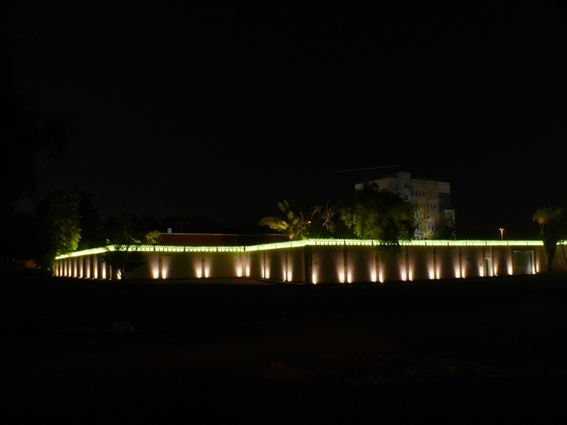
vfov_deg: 31.5
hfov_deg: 41.2
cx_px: 284
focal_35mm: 46
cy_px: 212
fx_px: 753
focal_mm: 9.7
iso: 100
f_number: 11
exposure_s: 8
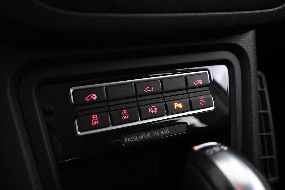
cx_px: 142
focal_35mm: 37
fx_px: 291
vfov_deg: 36.2
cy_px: 95
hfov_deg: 52.2
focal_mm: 24.5
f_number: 4.2
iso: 11400
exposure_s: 1/60
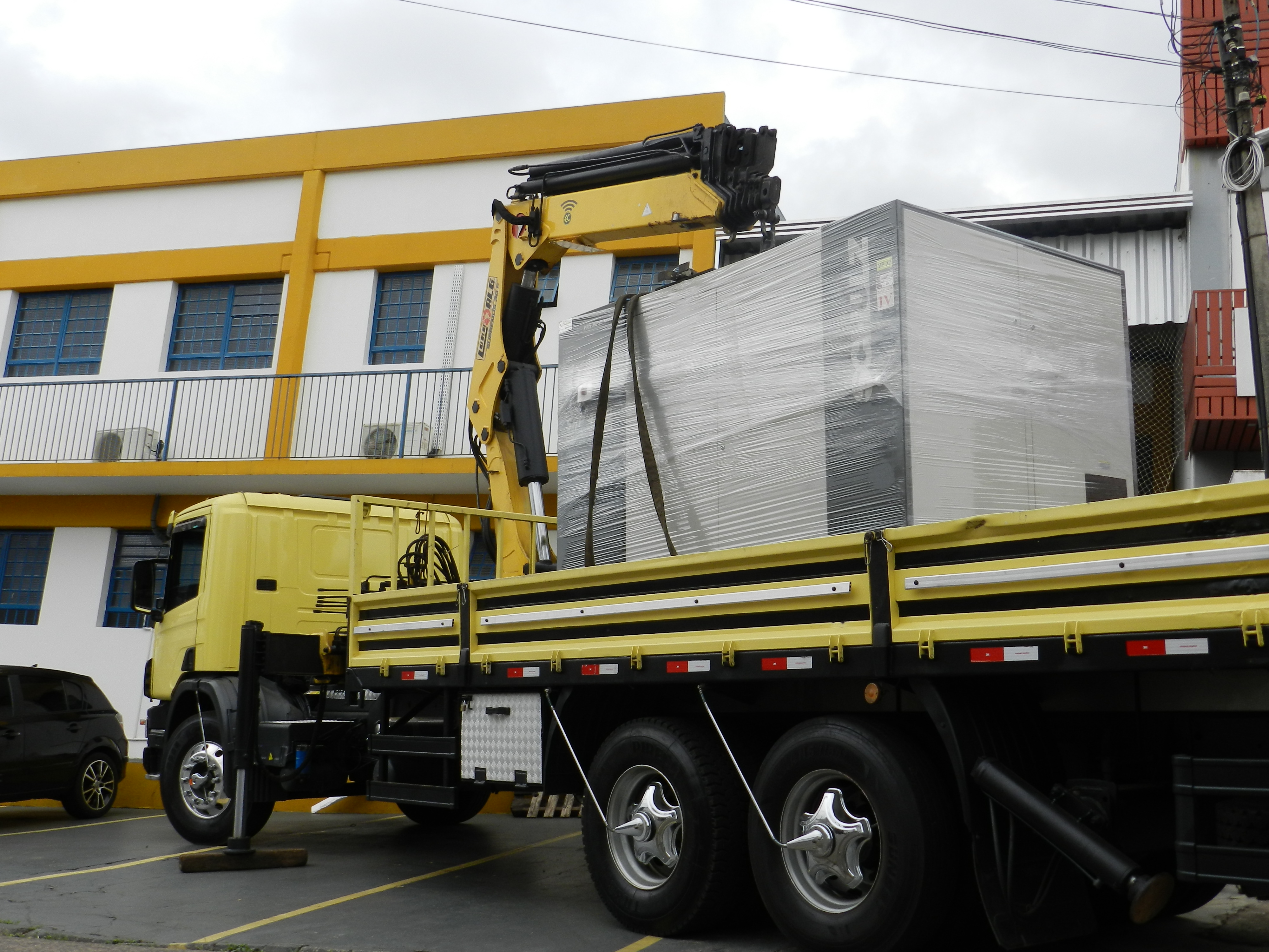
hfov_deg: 49.0
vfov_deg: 37.7
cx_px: 634
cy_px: 476
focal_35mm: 38
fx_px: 1393
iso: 160
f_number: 4
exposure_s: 1/400
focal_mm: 6.7
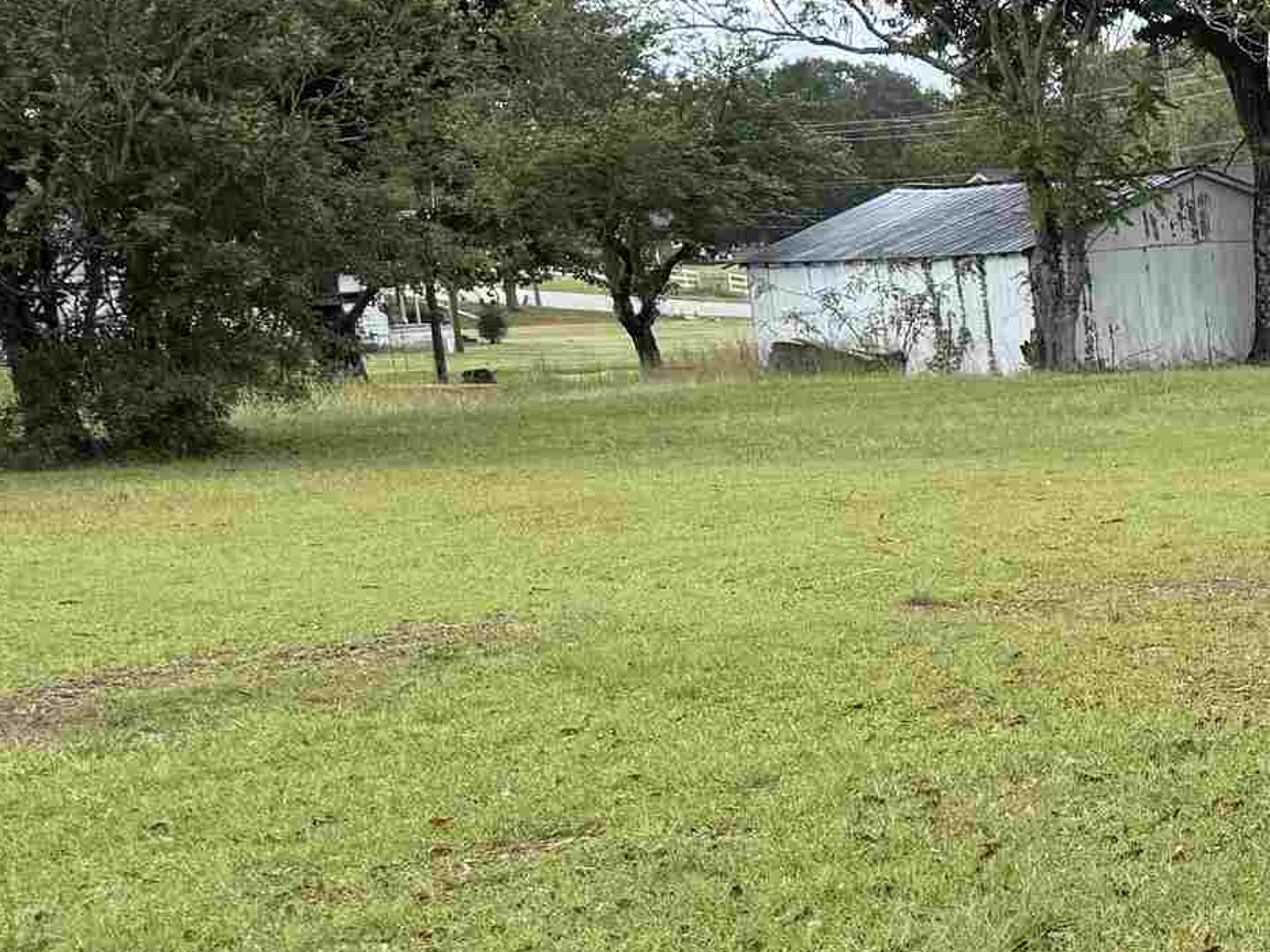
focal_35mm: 79
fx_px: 2899
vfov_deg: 18.6
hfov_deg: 20.0
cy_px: 709
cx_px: 2087
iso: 100
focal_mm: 6.76
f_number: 1.78
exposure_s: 1/1689
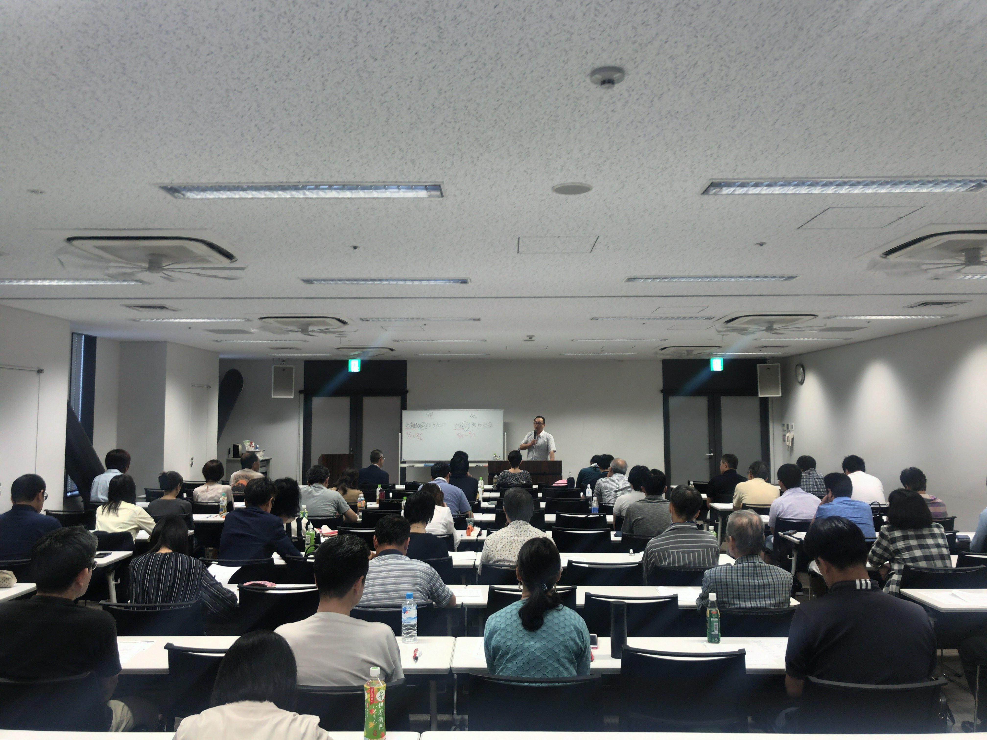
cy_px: 370
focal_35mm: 28
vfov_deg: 49.7
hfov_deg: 63.4
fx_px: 798
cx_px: 494
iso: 20
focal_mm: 3.99
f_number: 1.8
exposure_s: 1/30
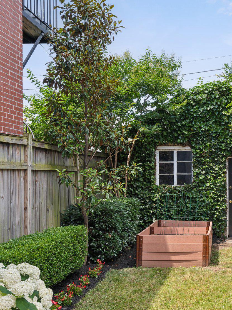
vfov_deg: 40.4
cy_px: 184
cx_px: 232
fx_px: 419
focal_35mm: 47
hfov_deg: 29.0
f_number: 7.1
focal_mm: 26.5
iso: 100
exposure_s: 1/100
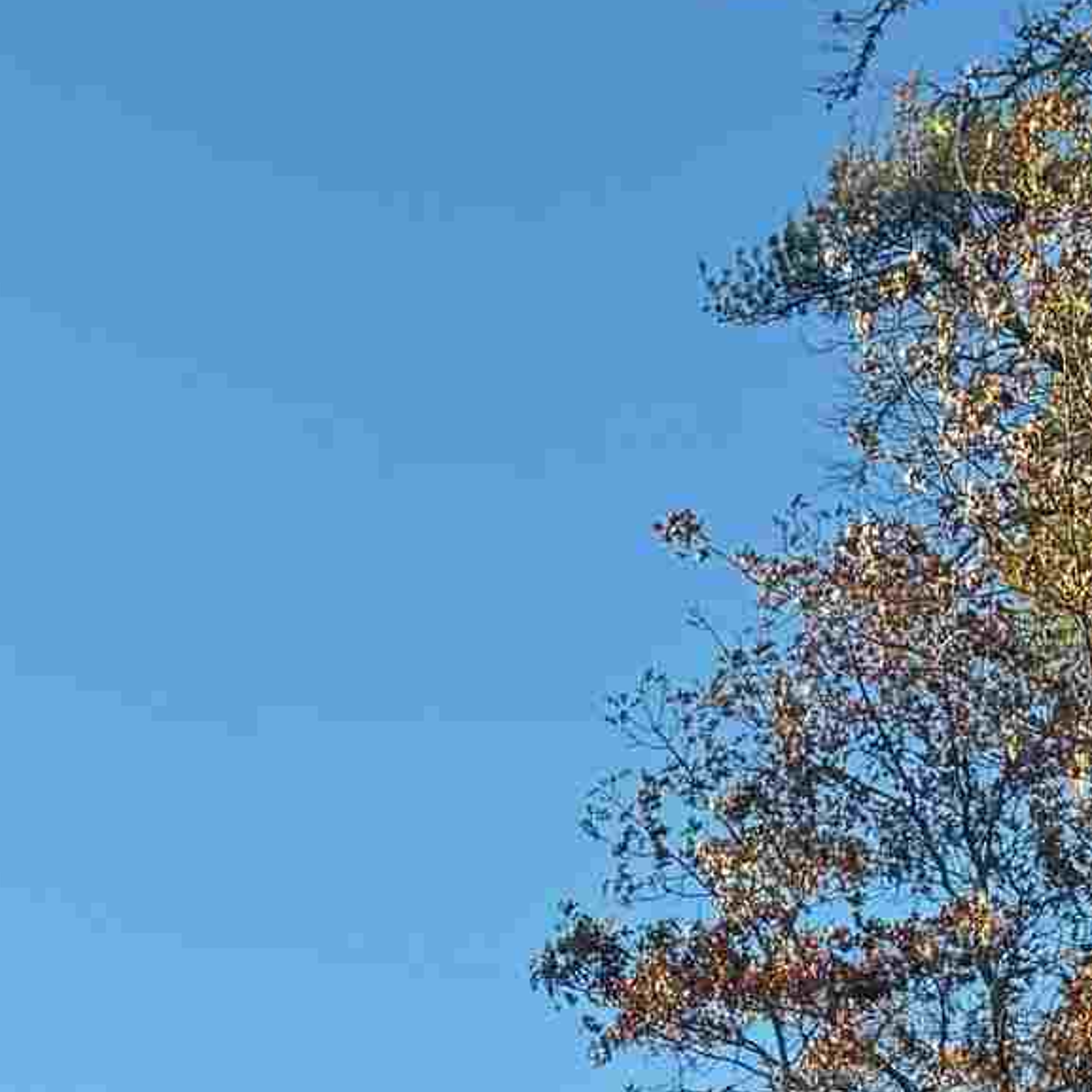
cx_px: 273
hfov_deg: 15.4
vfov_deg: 13.3
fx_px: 4033
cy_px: 2159
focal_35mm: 113
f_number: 1.78
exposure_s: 1/621
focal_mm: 6.76
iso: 80
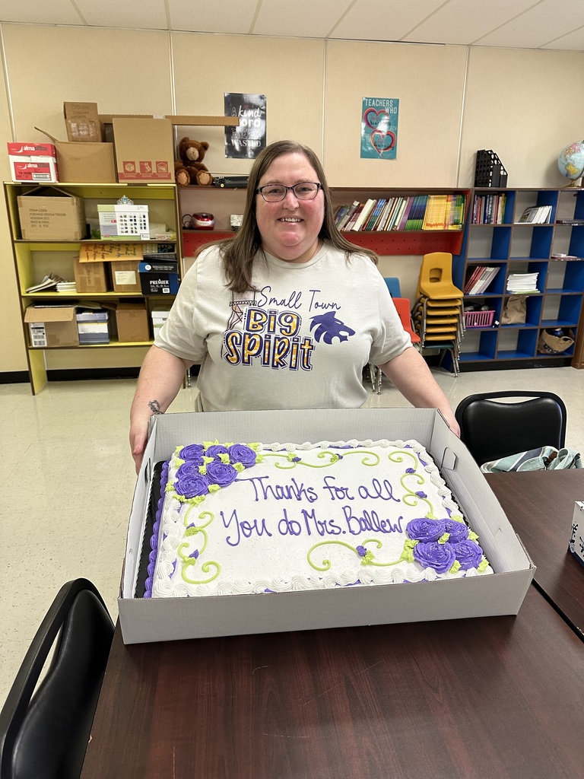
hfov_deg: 56.8
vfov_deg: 71.6
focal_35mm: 24
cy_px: 390
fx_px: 540
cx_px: 292
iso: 200
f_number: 1.78
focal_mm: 6.86
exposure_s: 1/120
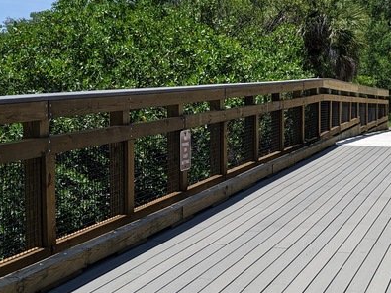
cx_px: 321
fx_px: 790
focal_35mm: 70
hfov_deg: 27.2
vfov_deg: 21.0
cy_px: 174
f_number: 1.8
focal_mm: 4.44
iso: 60
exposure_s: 1/3356
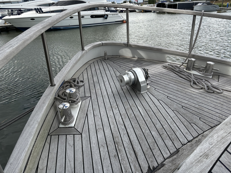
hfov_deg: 67.3
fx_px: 174
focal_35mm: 26
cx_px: 116
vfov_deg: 53.1
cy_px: 86
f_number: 1.6
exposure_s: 1/1845
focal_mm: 5.96
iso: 50
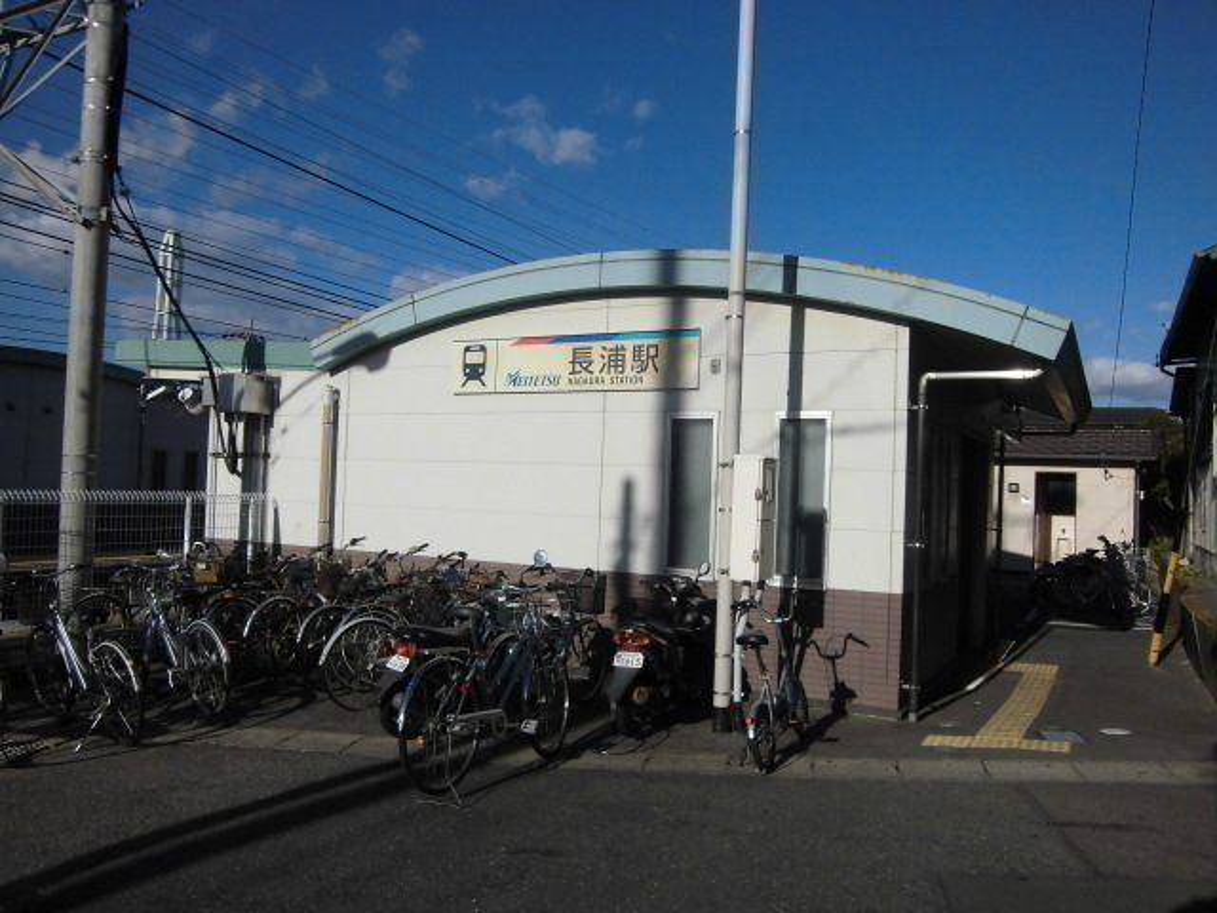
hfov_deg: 67.3
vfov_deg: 53.1
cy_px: 456
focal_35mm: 26
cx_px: 608
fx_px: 914
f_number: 7.9
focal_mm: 4.7
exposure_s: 1/500
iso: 100
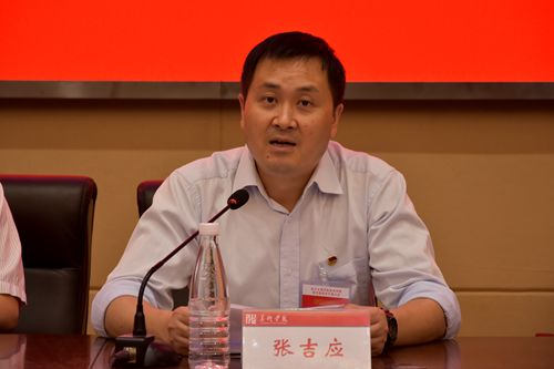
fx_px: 2261
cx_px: 277
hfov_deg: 14.0
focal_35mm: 147
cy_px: 184
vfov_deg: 9.3
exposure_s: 1/20
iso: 560
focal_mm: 98
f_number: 5.6
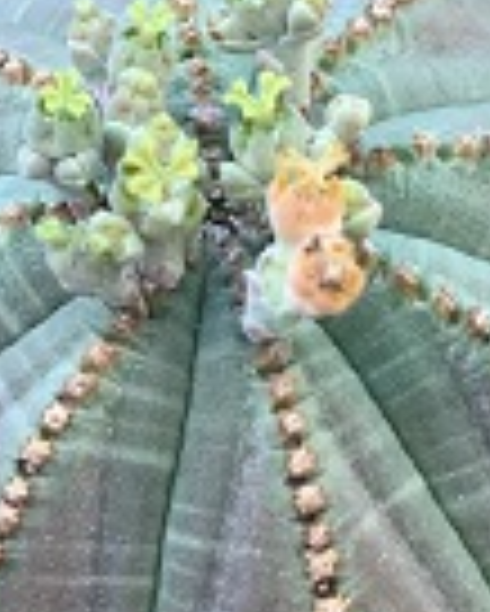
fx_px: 2245
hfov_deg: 12.1
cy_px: 306
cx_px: -144
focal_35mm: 124
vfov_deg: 15.5
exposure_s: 1/121
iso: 80
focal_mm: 4.25
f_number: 1.8
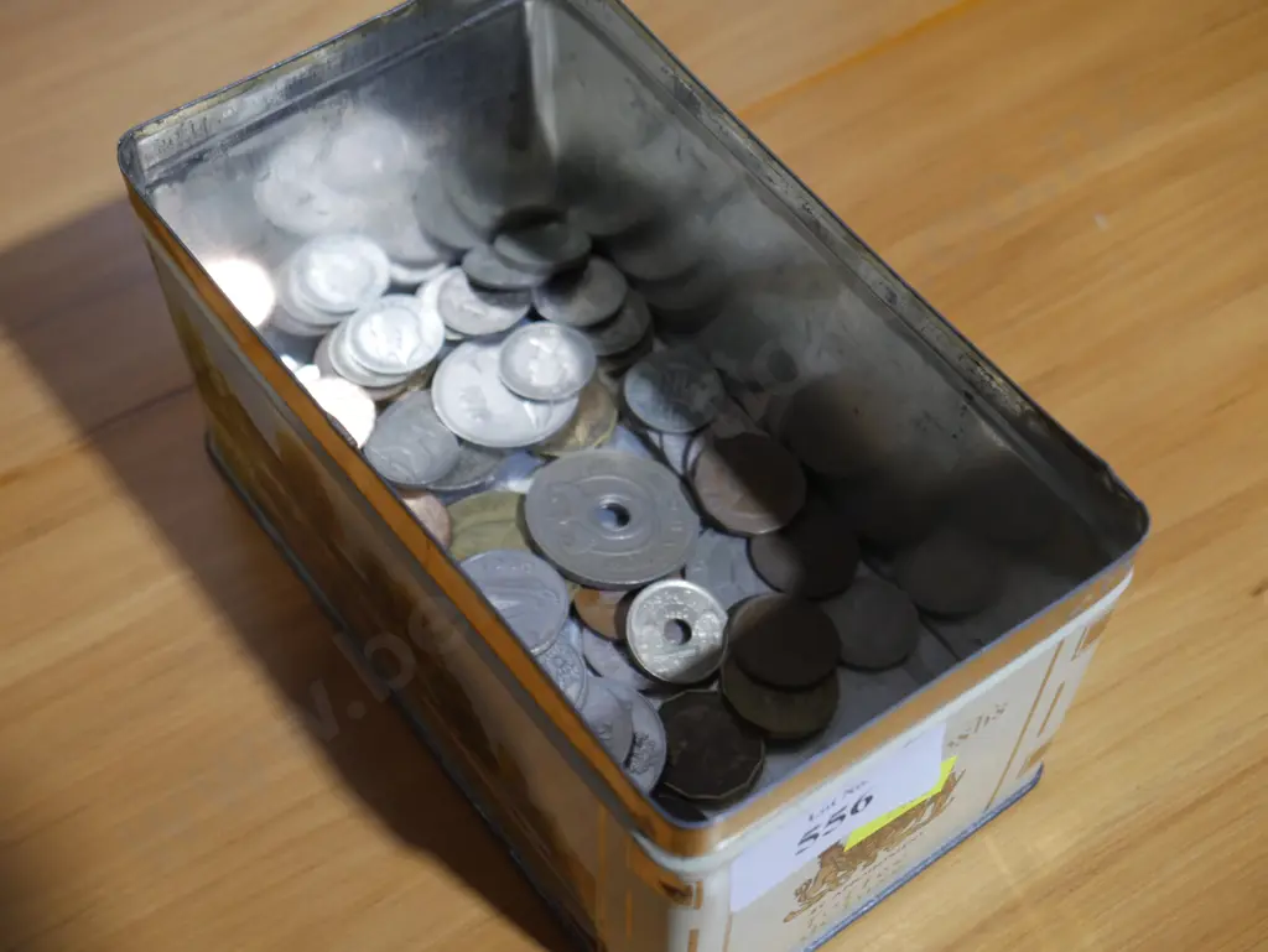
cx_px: 634
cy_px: 476
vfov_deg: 26.1
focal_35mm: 56
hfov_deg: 34.3
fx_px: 2052
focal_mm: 28
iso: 640
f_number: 5.3
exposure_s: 1/60
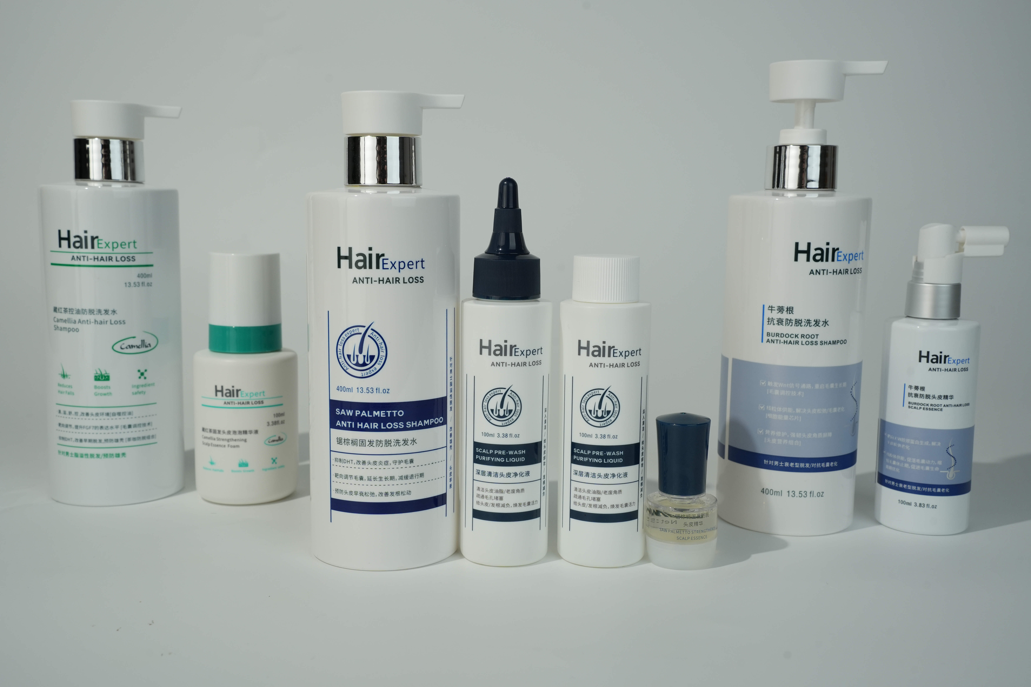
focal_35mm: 38
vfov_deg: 35.1
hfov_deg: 50.7
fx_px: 1088
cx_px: 516
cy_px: 344
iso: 500
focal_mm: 38
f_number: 10
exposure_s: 1/200
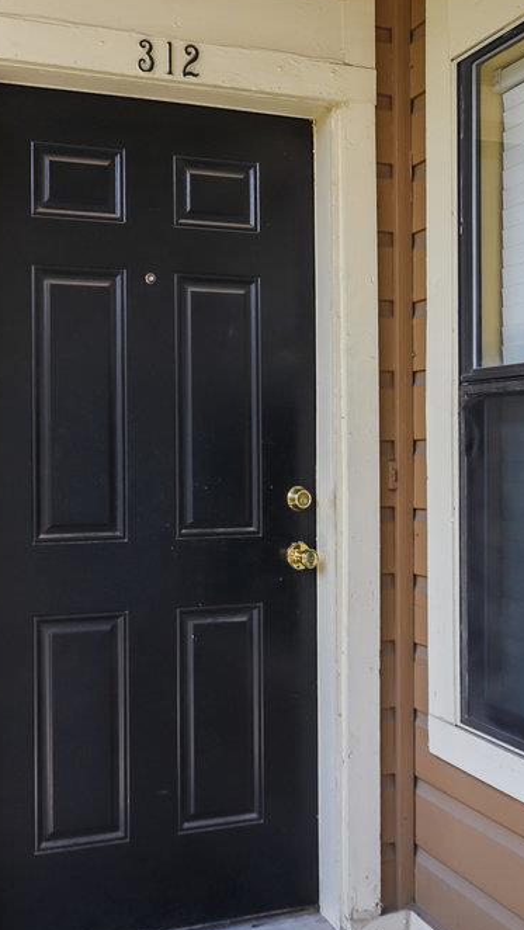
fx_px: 839
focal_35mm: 34
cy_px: 461
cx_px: 115
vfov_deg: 58.0
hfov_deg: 33.8
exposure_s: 1/100
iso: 200
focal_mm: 14
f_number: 8
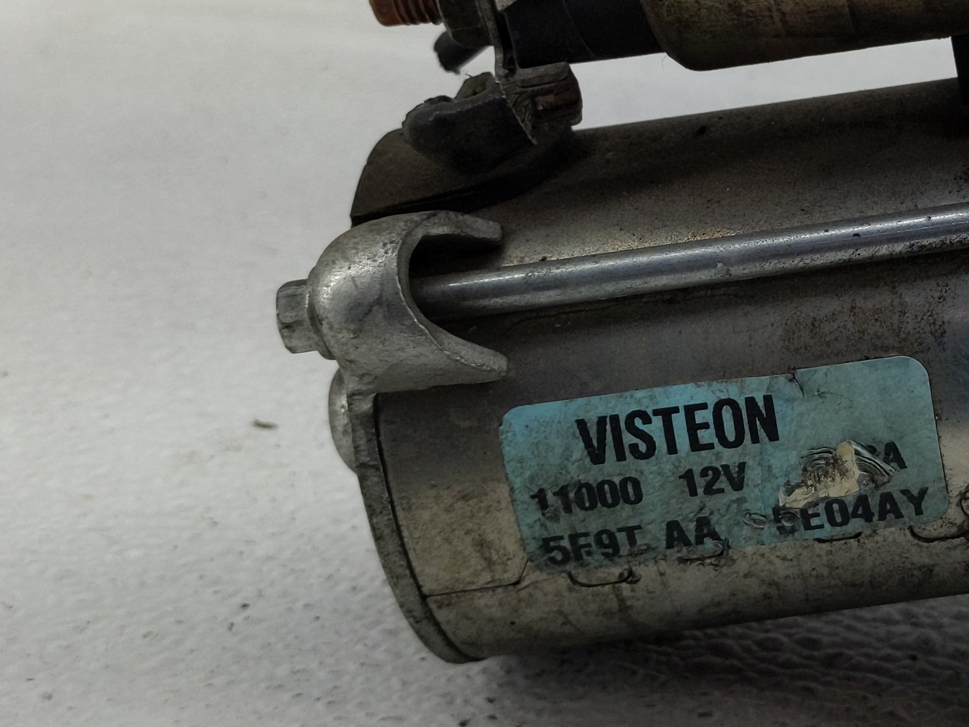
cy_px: 303
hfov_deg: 27.0
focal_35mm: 68
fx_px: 1904
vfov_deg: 21.6
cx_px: 966
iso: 55
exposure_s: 1/169
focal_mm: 4.38
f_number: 1.73
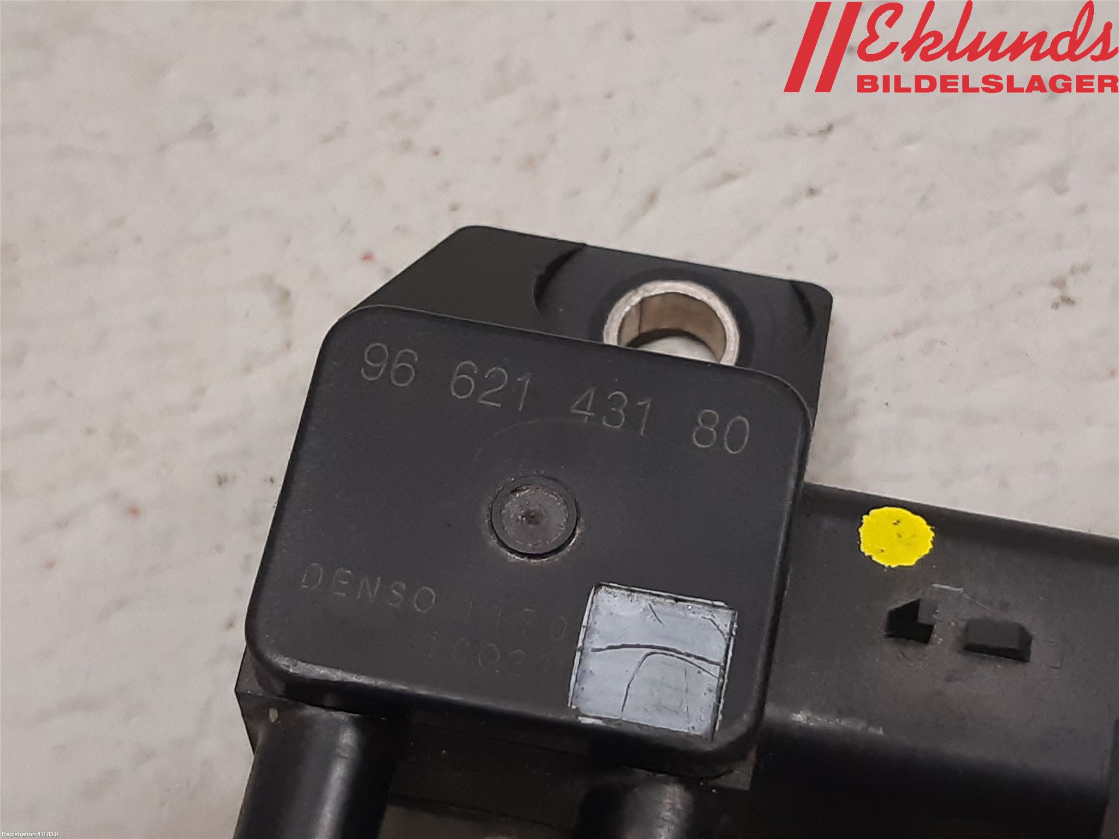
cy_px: 420
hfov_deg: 67.3
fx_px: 840
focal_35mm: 26
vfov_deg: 53.1
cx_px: 560
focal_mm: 3.93
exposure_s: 1/50
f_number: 1.7
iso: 160
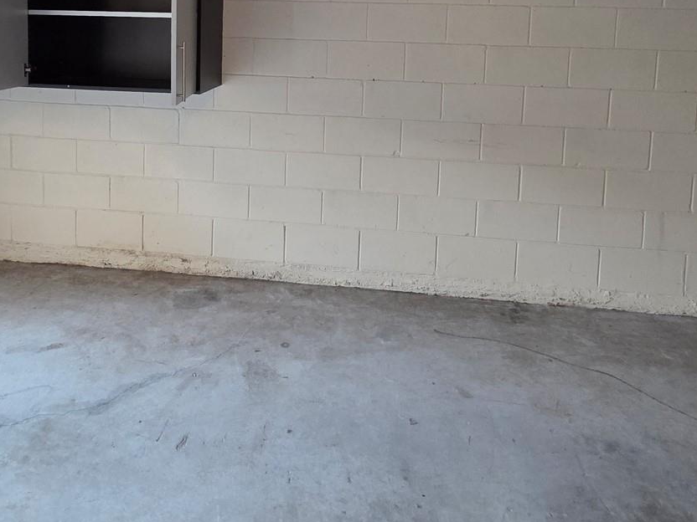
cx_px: 292
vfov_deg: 49.6
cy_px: 64
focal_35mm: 25
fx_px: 503
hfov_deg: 68.9
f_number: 2.2
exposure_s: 1/60
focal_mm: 2.2
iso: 320
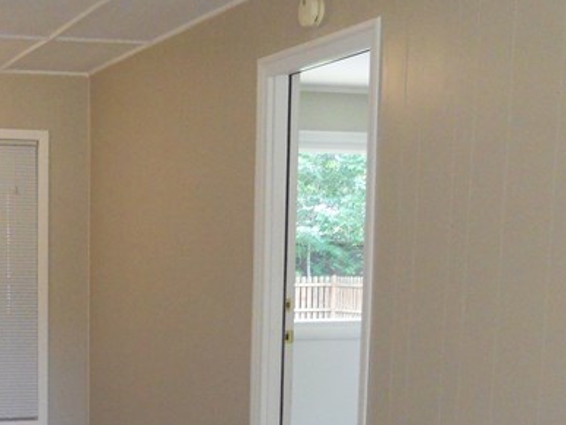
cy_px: 479
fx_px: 1211
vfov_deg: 19.1
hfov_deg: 25.5
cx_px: 61
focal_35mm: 74
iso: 500
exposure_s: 1/125
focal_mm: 5
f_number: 2.7
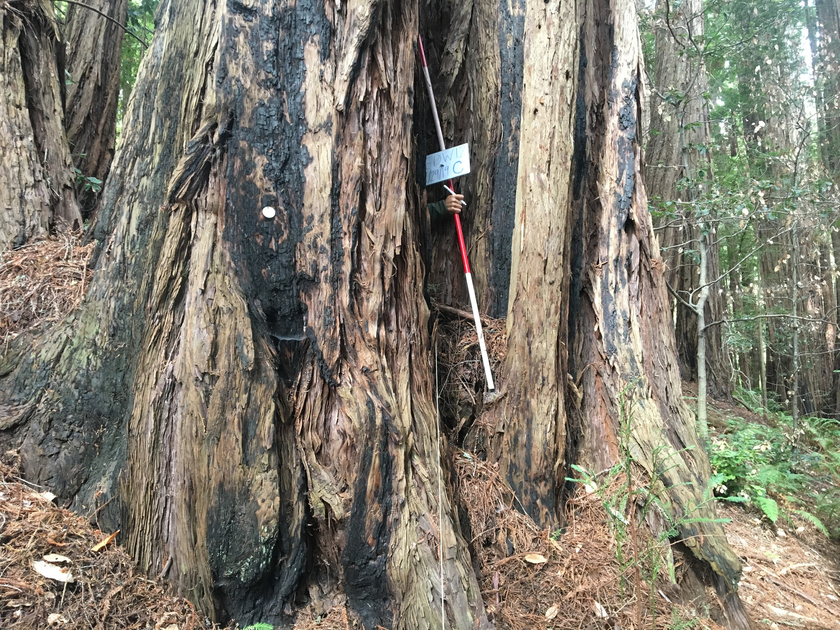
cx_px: 420
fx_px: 704
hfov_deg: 61.7
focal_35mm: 29
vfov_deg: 48.2
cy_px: 315
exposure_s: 1/30
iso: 125
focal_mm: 4.15
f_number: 2.2
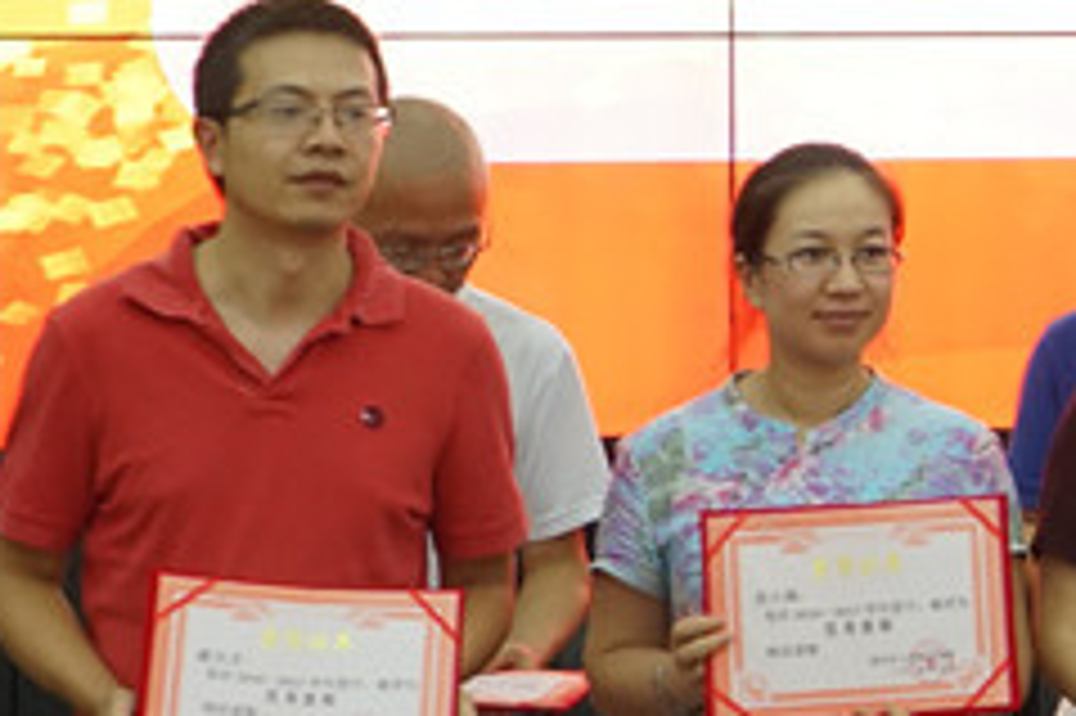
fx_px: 4719
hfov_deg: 12.4
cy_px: 54
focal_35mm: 158
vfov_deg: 8.6
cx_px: 1567
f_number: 4.5
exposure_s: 1/50
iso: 1600
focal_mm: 42
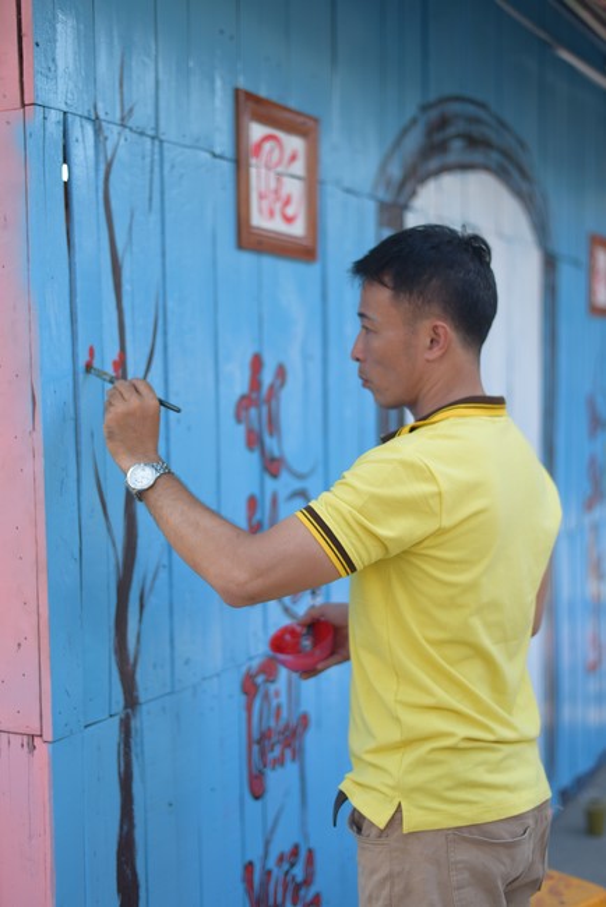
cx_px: 303
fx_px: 1261
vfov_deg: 39.6
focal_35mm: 50
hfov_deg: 27.0
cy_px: 454
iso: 100
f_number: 2
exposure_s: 1/400
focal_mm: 50
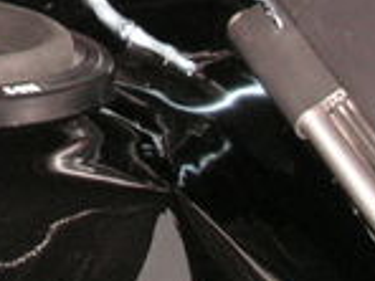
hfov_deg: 11.7
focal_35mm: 164
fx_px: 1777
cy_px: -66
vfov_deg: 8.9
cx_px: -111
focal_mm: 6.3
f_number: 3.3
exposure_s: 1/45
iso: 160
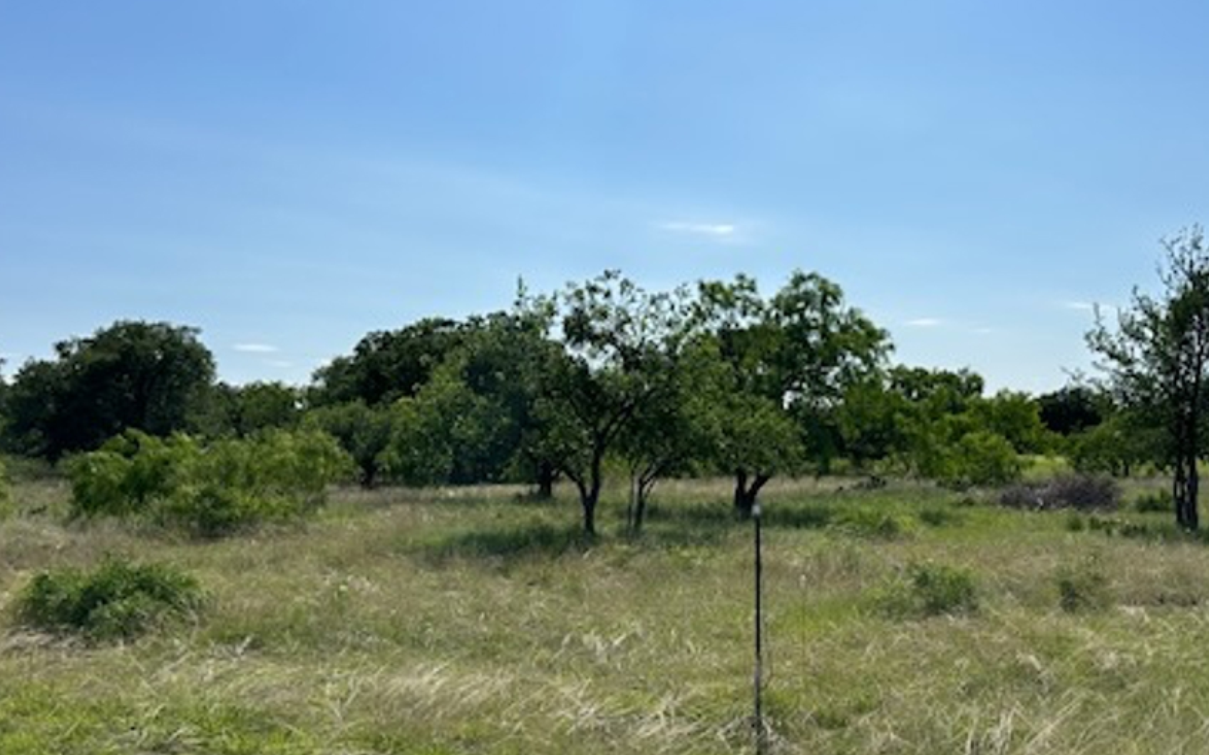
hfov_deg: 53.3
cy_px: 460
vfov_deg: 35.2
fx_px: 1186
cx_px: 776
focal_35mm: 36
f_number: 1.78
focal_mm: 6.86
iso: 80
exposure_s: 1/9709
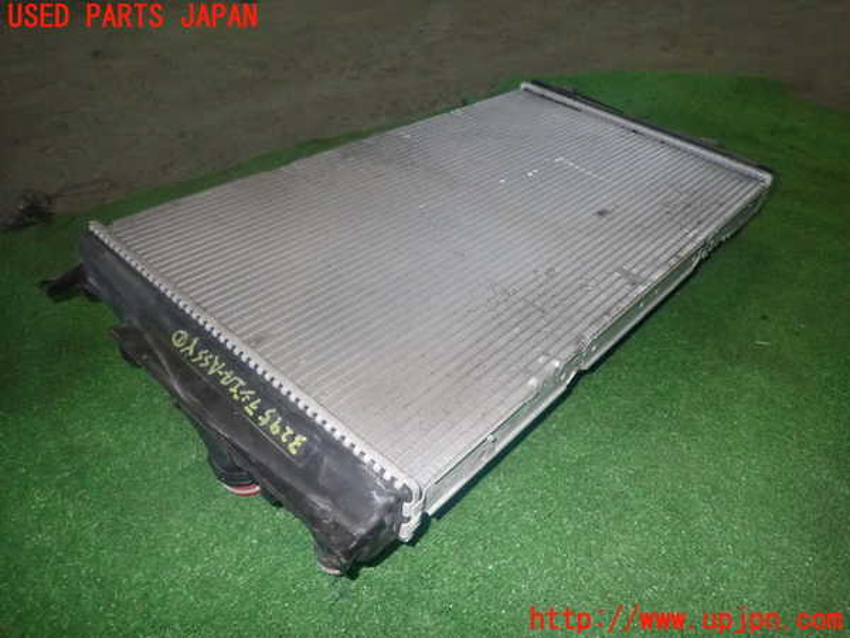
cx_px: 425
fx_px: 614
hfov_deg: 69.4
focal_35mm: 25
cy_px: 319
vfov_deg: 54.9
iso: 800
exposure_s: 1/30
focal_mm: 4.5
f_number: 5.6
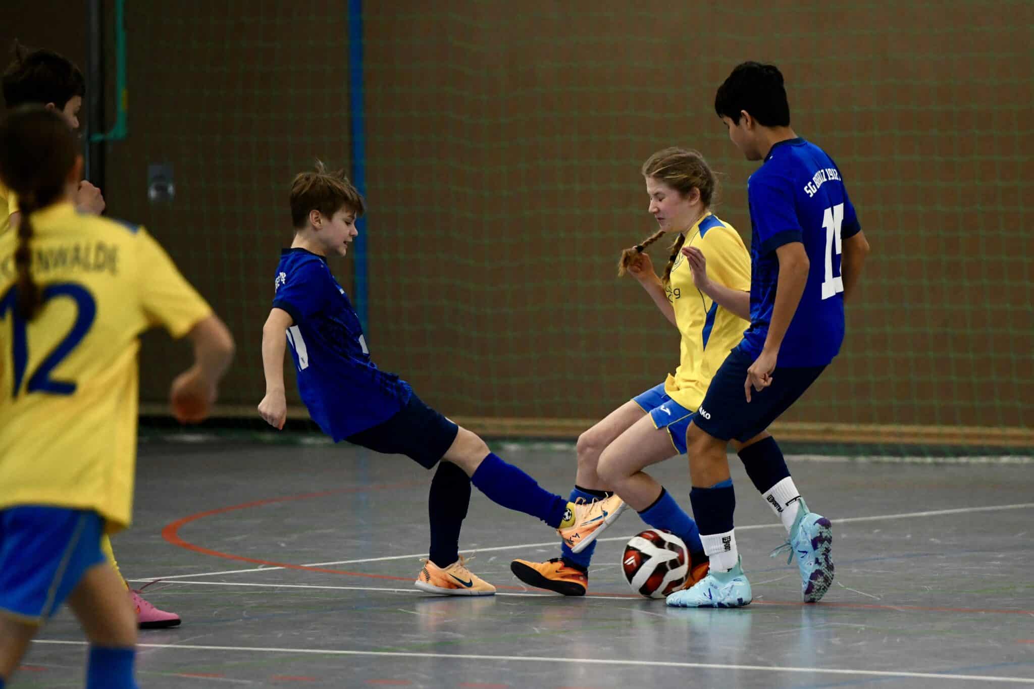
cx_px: 517
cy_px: 344
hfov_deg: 10.3
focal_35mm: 200
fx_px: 5744
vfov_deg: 6.9
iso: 5000
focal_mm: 200
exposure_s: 1/1250
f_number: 2.8
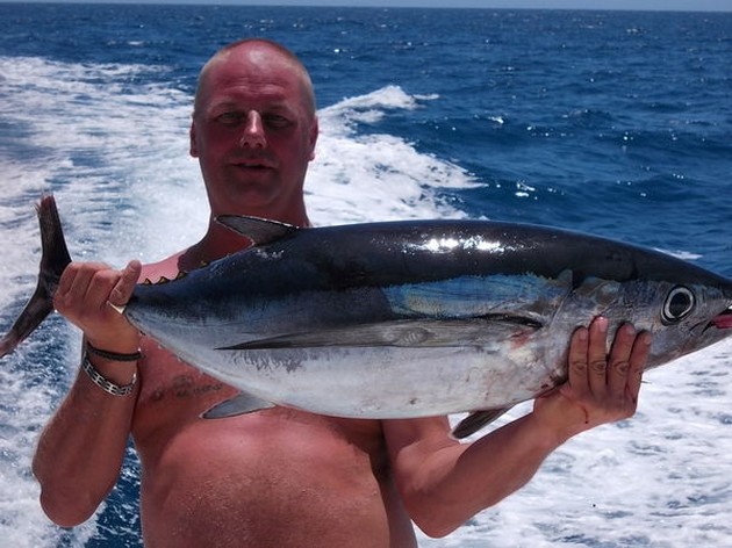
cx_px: 366
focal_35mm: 82
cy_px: 274
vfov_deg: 18.0
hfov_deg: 23.8
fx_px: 1733
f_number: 4.8
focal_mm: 11.6
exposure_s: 1/800
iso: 80
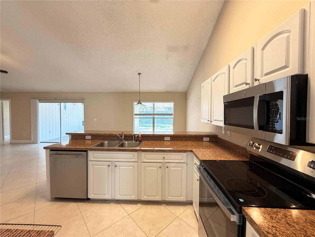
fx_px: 127
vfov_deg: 85.7
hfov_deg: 102.1
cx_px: 158
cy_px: 118
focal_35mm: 14
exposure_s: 1/60
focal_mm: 2.22
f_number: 2.2
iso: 400
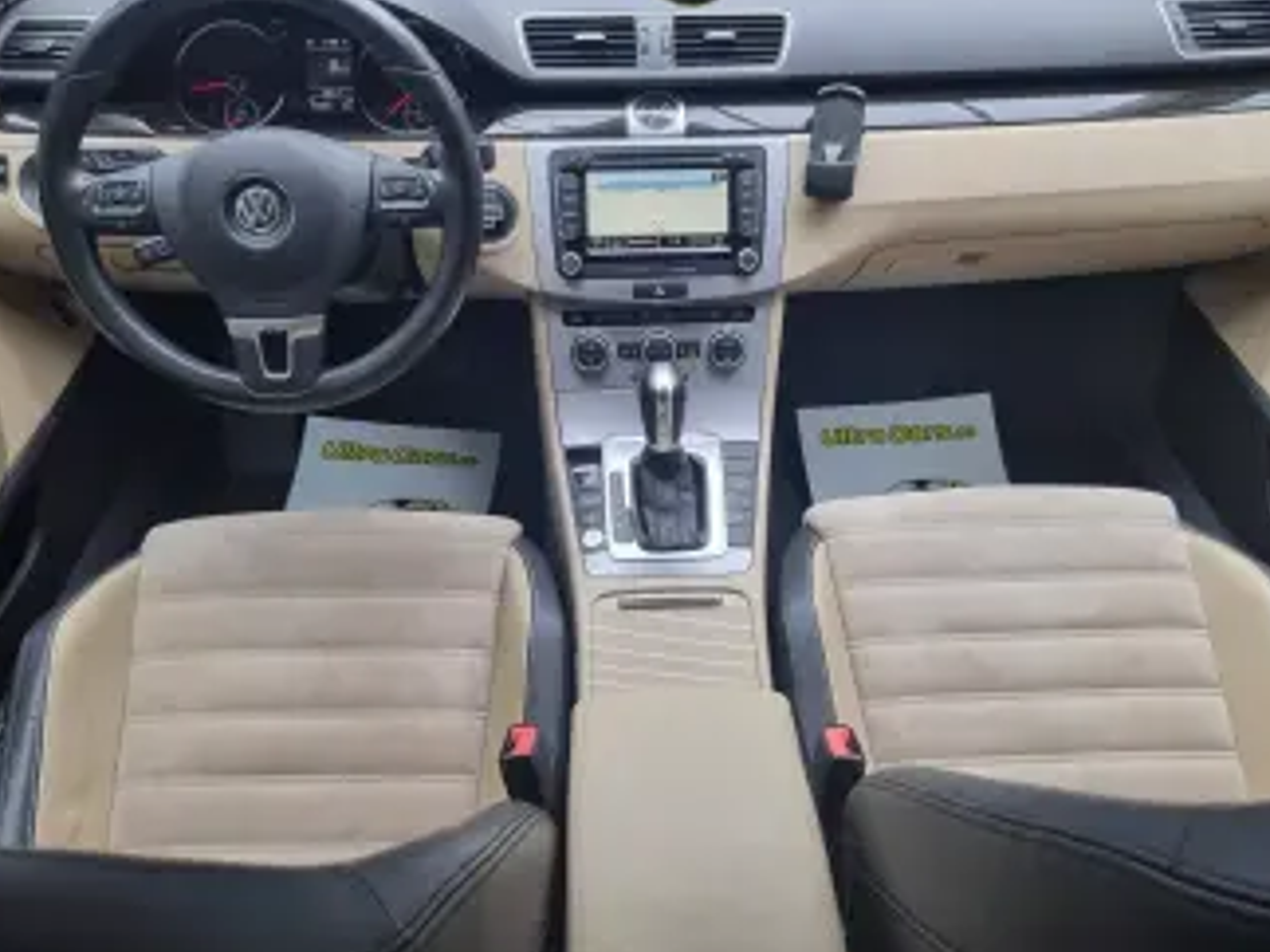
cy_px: 445
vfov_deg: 48.2
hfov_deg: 61.7
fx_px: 1064
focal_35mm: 29
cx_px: 649
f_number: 1.8
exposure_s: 1/75
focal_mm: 5.4
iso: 64
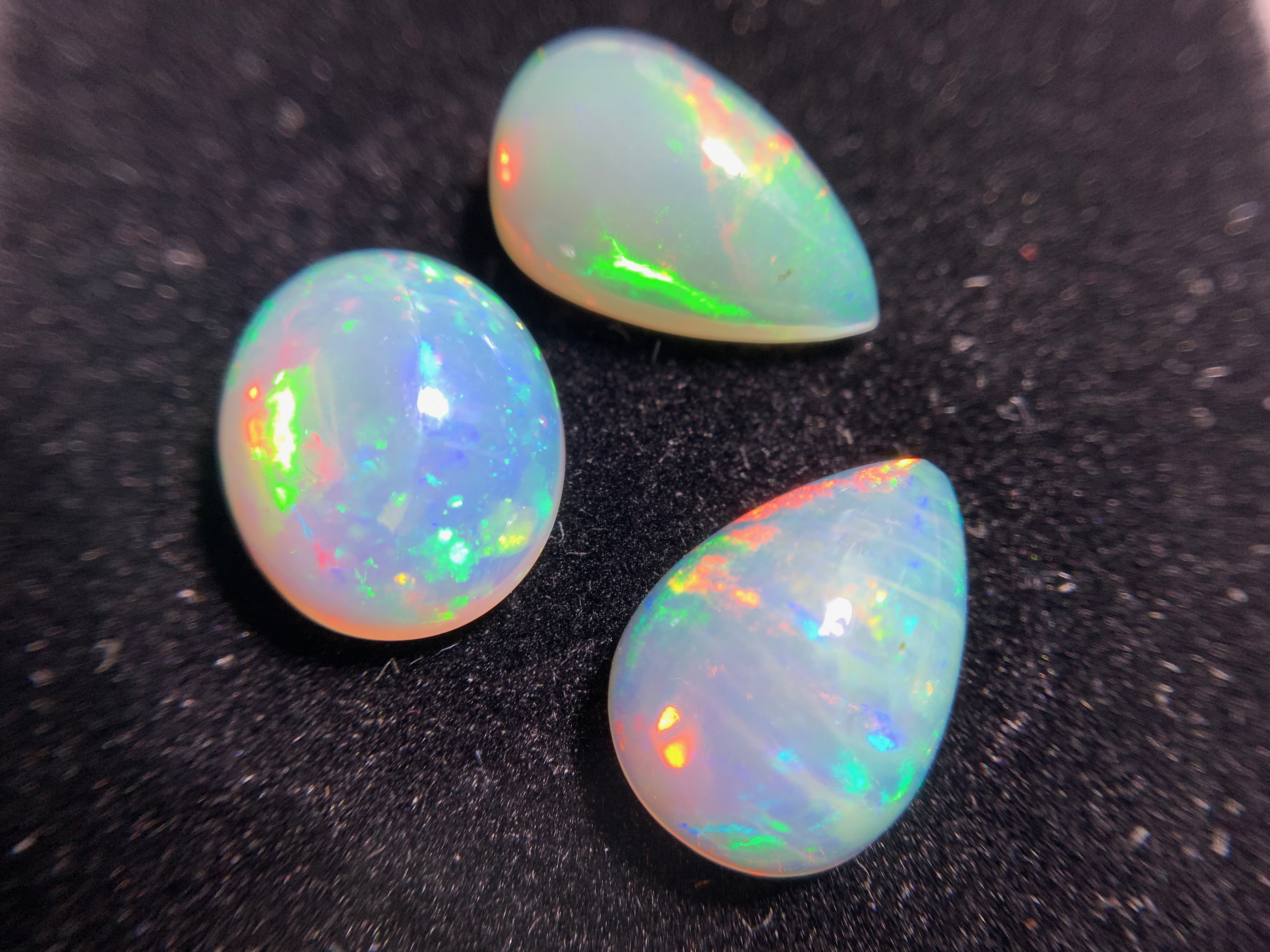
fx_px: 1064
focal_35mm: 29
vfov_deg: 48.2
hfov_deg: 61.7
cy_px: 476
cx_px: 635
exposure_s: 1/120
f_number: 1.8
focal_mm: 3
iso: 25
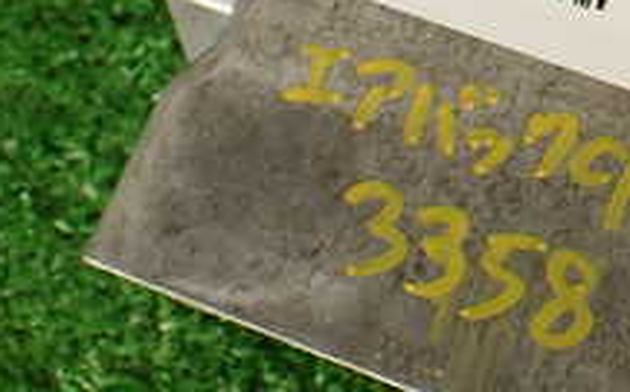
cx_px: 624
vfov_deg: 13.6
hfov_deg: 21.4
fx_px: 1612
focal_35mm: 94
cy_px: -23
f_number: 2.4
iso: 125
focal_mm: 5.79
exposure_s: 1/60
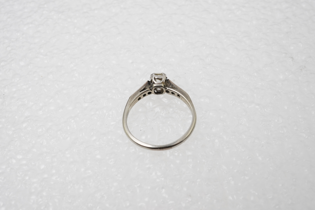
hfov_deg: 43.6
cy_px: 105
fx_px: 394
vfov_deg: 29.9
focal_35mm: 45
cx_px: 158
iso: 500
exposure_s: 1/100
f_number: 22
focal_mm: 30
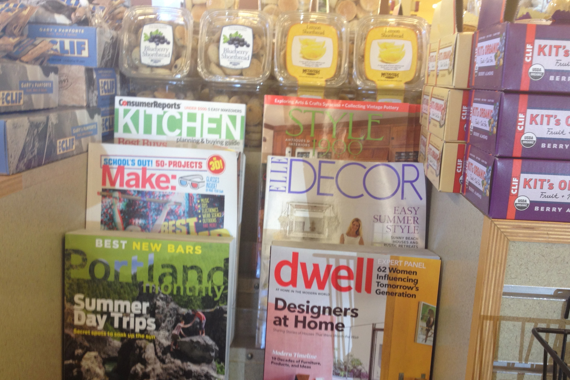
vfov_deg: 31.7
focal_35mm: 42
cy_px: 238
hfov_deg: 46.4
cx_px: 289
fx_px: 665
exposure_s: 1/20
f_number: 2.4
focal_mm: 4.28
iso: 64
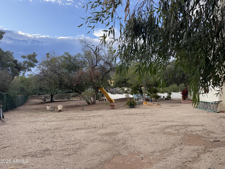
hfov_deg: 71.6
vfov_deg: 56.8
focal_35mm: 24
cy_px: 84
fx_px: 156
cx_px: 112
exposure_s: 1/868
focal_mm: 6.76
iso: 100
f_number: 1.78
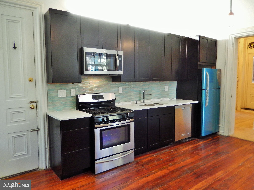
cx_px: 127
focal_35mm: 25
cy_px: 95
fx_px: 183
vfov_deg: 54.9
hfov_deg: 69.4
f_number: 3.4
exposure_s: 1/30
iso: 400
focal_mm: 4.5
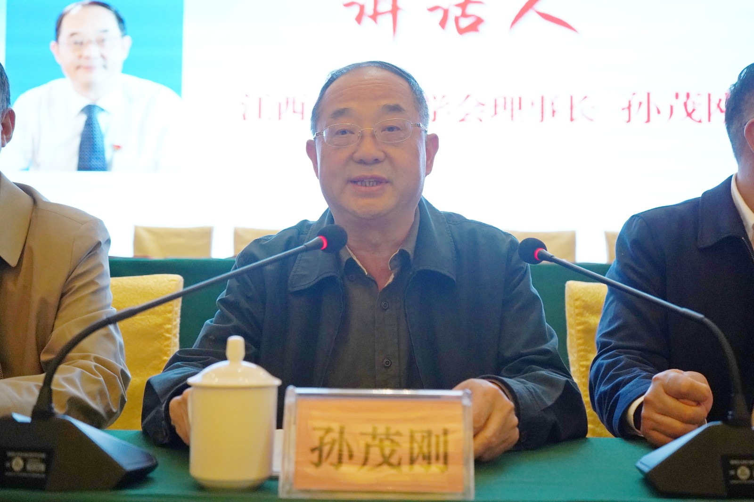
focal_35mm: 39
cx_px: 377
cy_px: 251
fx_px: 817
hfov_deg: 49.6
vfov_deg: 34.2
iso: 6400
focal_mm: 39
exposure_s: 1/400
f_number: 4
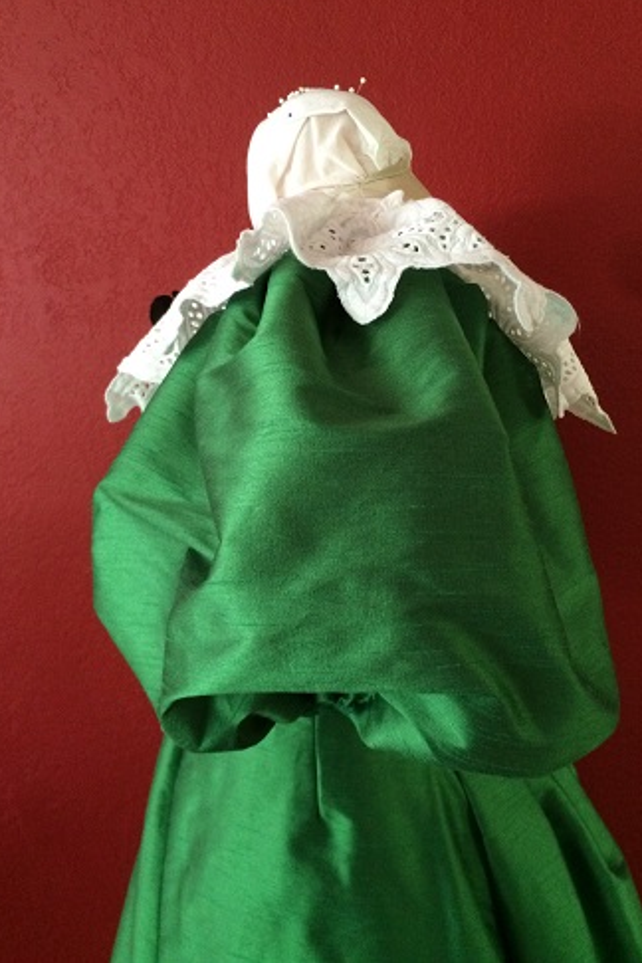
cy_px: 470
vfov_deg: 60.3
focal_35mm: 31
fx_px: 829
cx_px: 362
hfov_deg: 42.2
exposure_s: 1/30
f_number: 2.2
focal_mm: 4.15
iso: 320
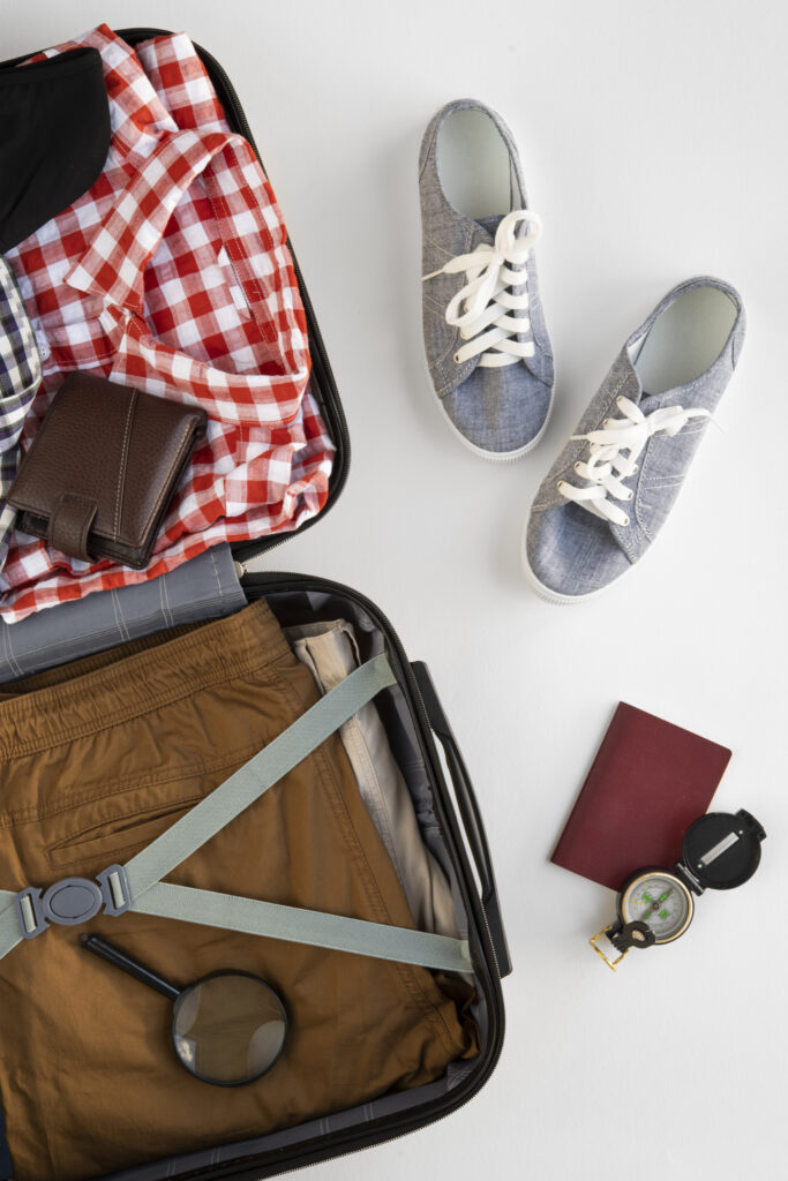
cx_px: 394
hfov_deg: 21.6
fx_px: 2068
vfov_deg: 31.9
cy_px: 590
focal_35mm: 63
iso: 200
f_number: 13
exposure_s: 1/8
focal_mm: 63
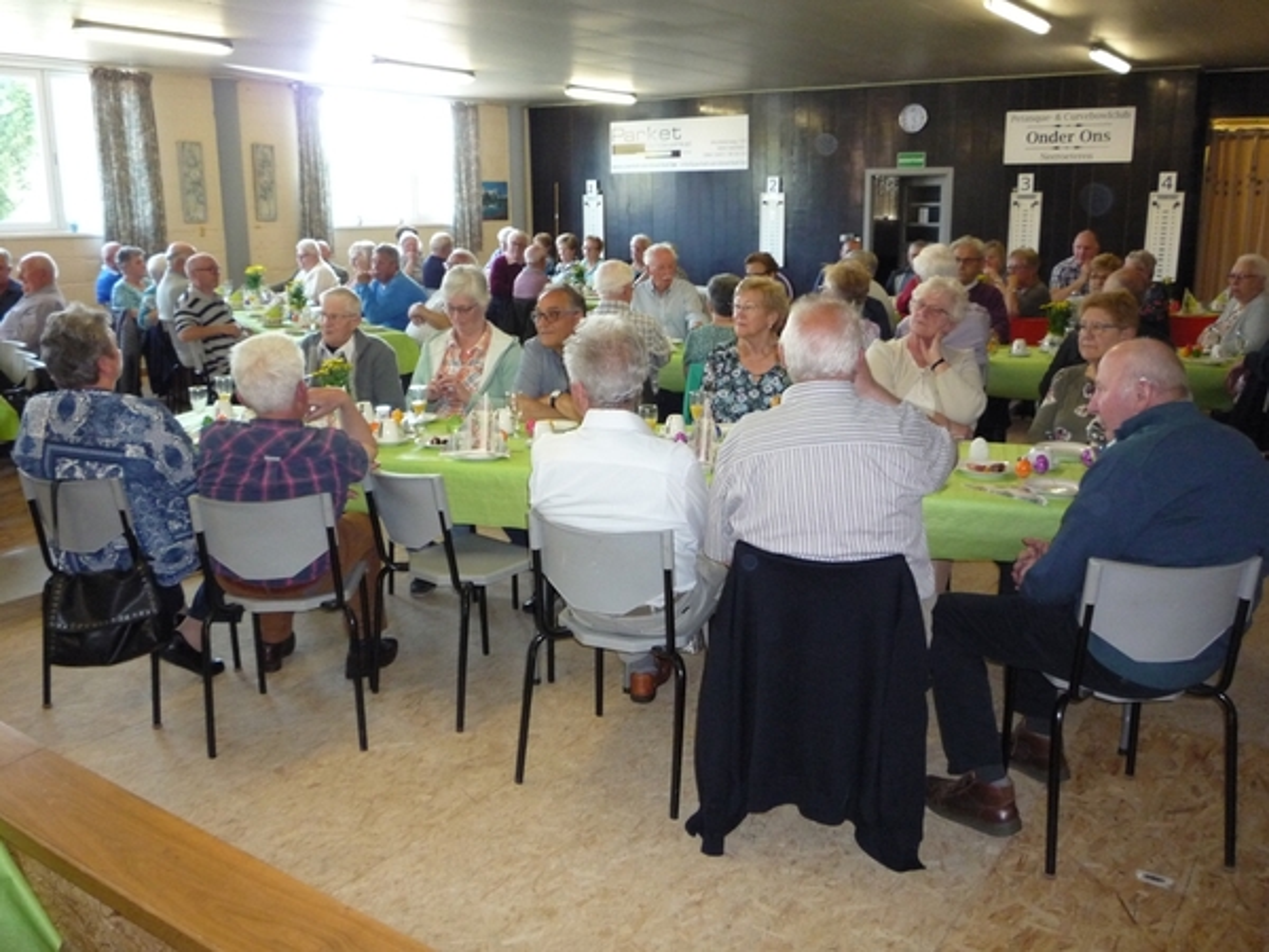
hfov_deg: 60.0
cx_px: 634
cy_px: 476
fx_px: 1100
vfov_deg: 46.8
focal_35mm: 30
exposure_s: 1/30
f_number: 3.3
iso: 400
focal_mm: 5.2
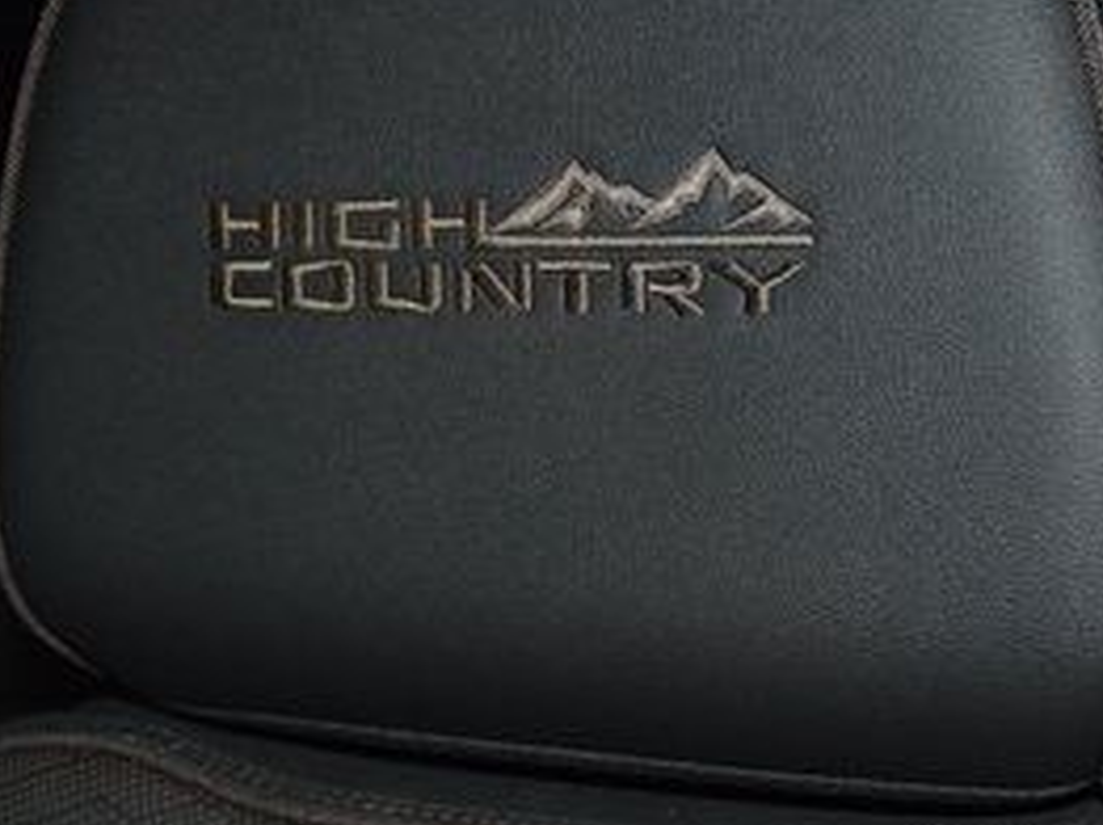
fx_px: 2807
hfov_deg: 22.2
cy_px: 646
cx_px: 568
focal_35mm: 88
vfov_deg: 16.6
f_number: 3.8
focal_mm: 25
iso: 1400
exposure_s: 1/100
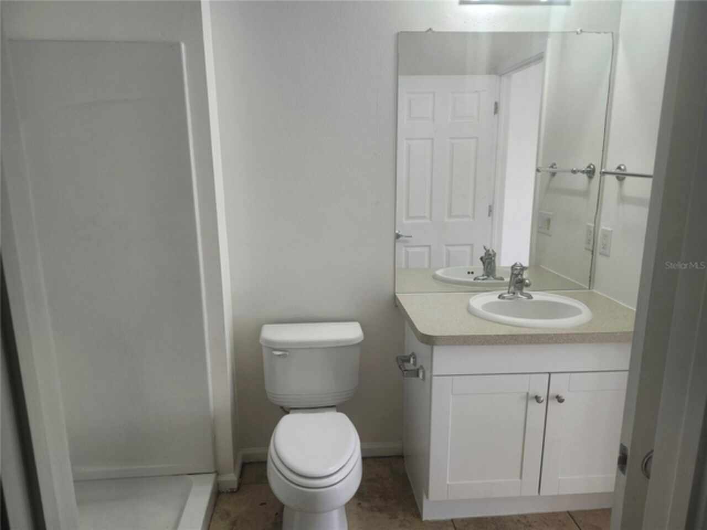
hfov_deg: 73.9
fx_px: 470
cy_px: 265
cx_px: 354
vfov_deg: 58.9
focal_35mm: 23
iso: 125
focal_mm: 5.54
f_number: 1.8
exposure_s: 1/180
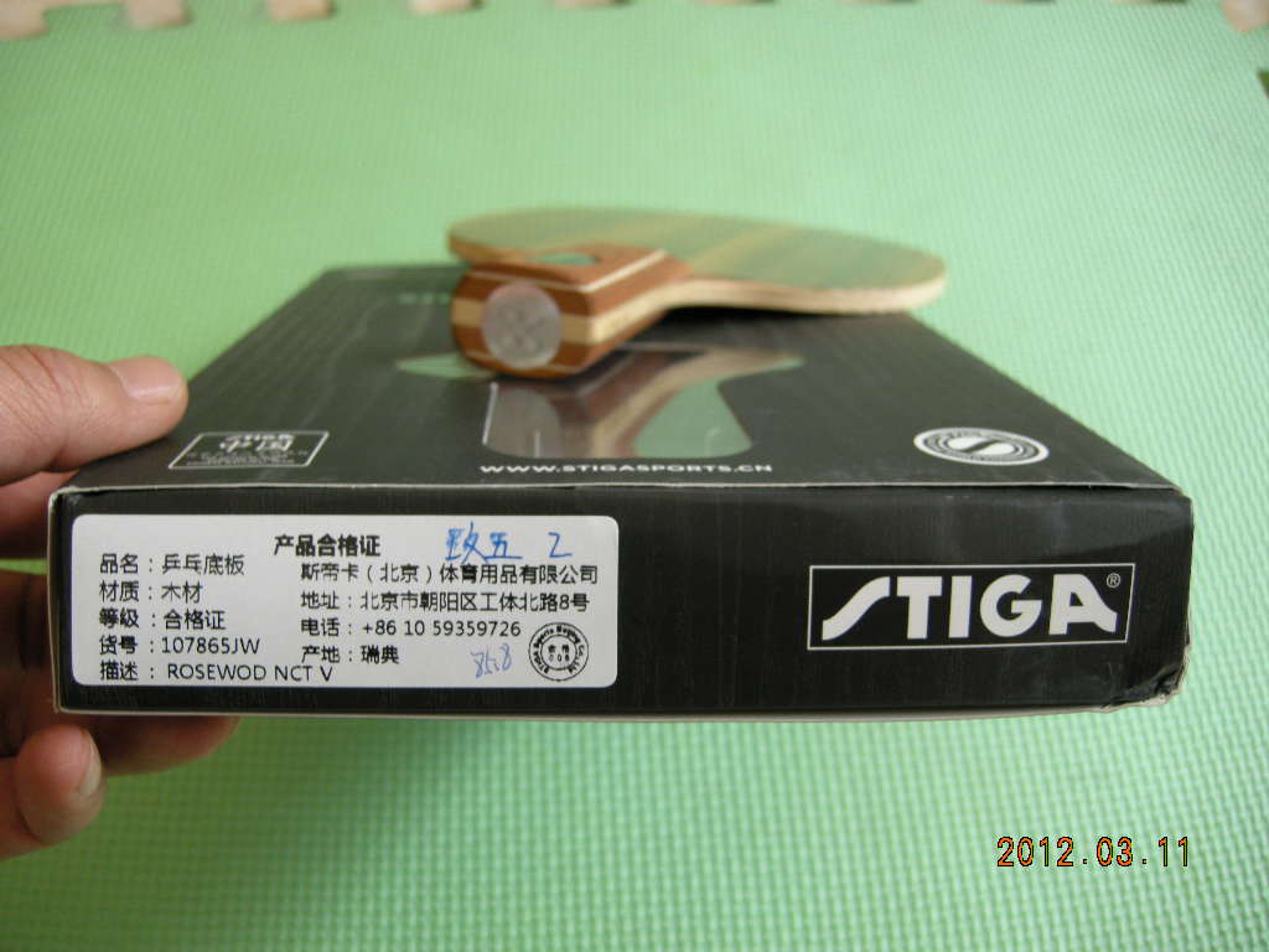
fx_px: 1283
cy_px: 476
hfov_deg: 52.6
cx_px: 634
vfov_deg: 40.7
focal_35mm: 35
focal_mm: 7.5
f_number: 2.7
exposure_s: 1/51.8
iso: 144
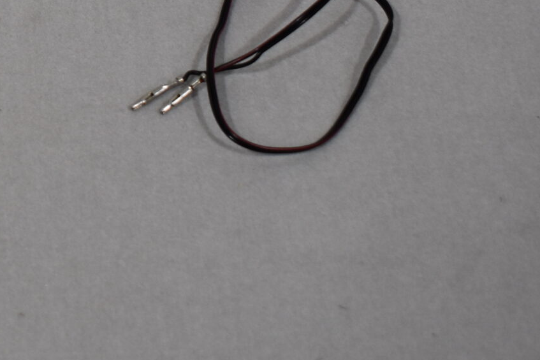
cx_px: -180
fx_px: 2040
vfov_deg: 9.9
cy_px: -132
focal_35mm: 136
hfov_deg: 14.4
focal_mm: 30
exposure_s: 1/125
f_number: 5.6
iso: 320
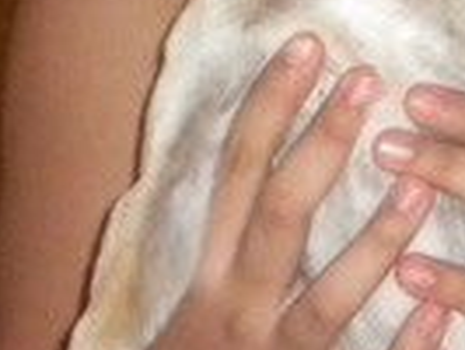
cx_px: 437
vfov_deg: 3.0
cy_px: 0
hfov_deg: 3.9
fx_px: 6776
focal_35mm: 504
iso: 800
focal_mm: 18.9
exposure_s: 1/60
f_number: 5.9
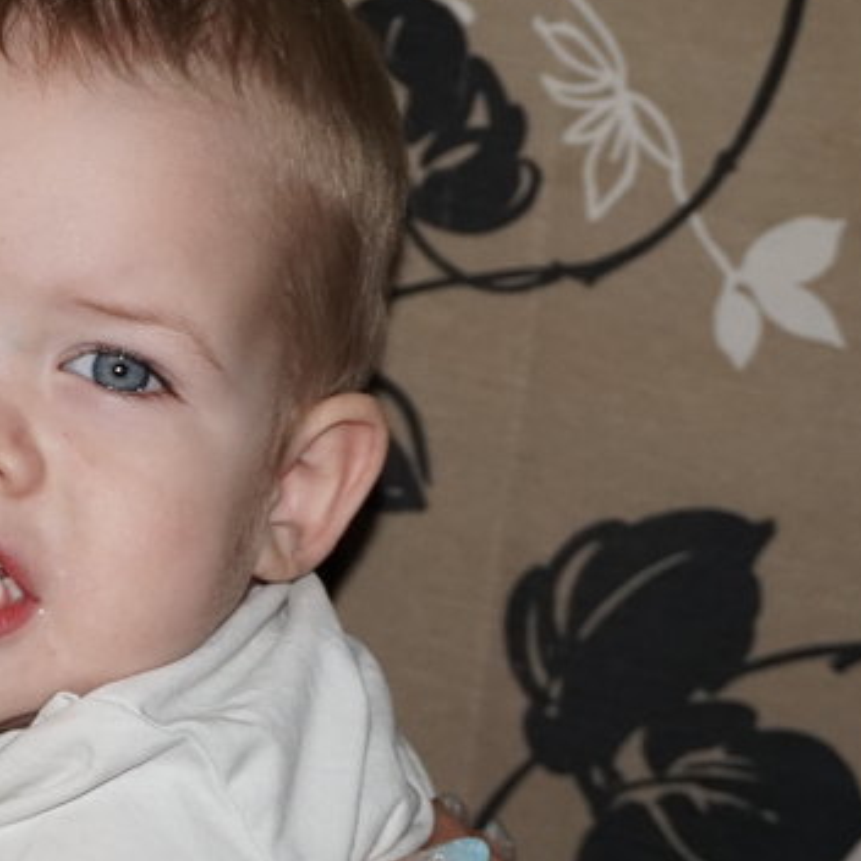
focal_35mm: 139
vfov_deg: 12.6
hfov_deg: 12.2
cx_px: -296
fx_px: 3912
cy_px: 471
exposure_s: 1/60
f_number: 5
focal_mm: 32
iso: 800
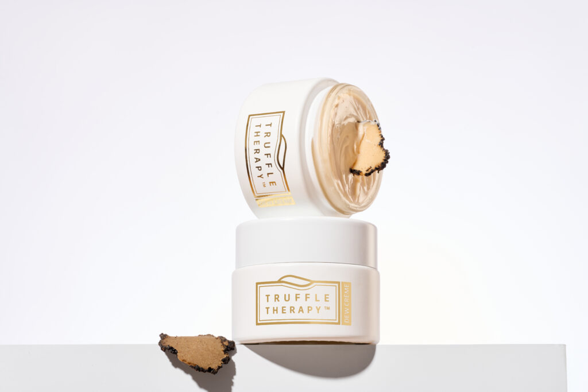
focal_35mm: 105
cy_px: 196
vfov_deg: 13.0
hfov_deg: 19.5
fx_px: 1715
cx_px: 294
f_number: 16
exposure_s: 1/160
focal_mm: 105
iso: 64
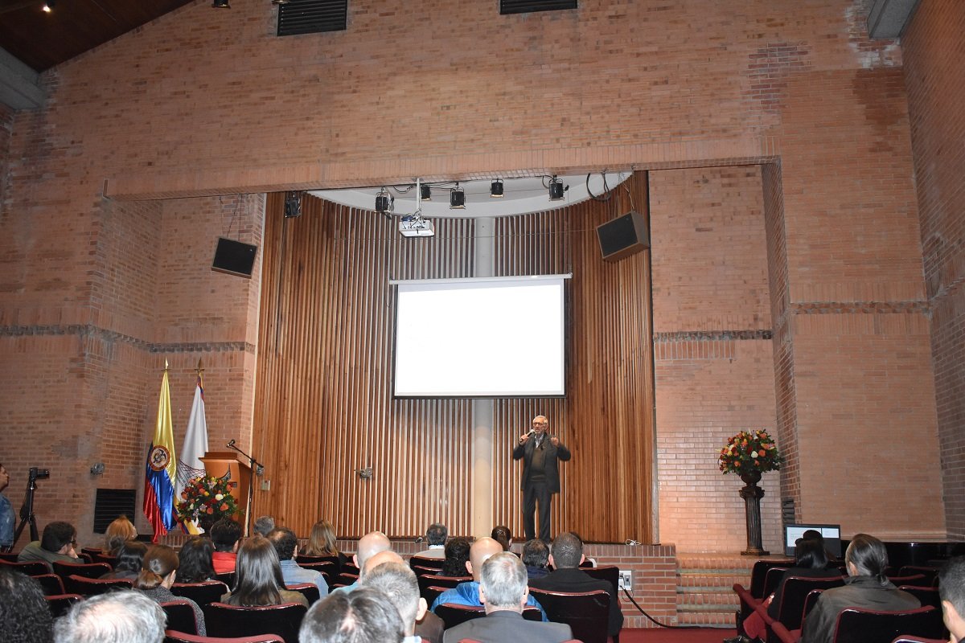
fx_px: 885
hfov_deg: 57.2
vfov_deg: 40.0
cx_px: 482
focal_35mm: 33
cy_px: 322
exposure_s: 1/60
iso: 2500
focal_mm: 22
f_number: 3.8
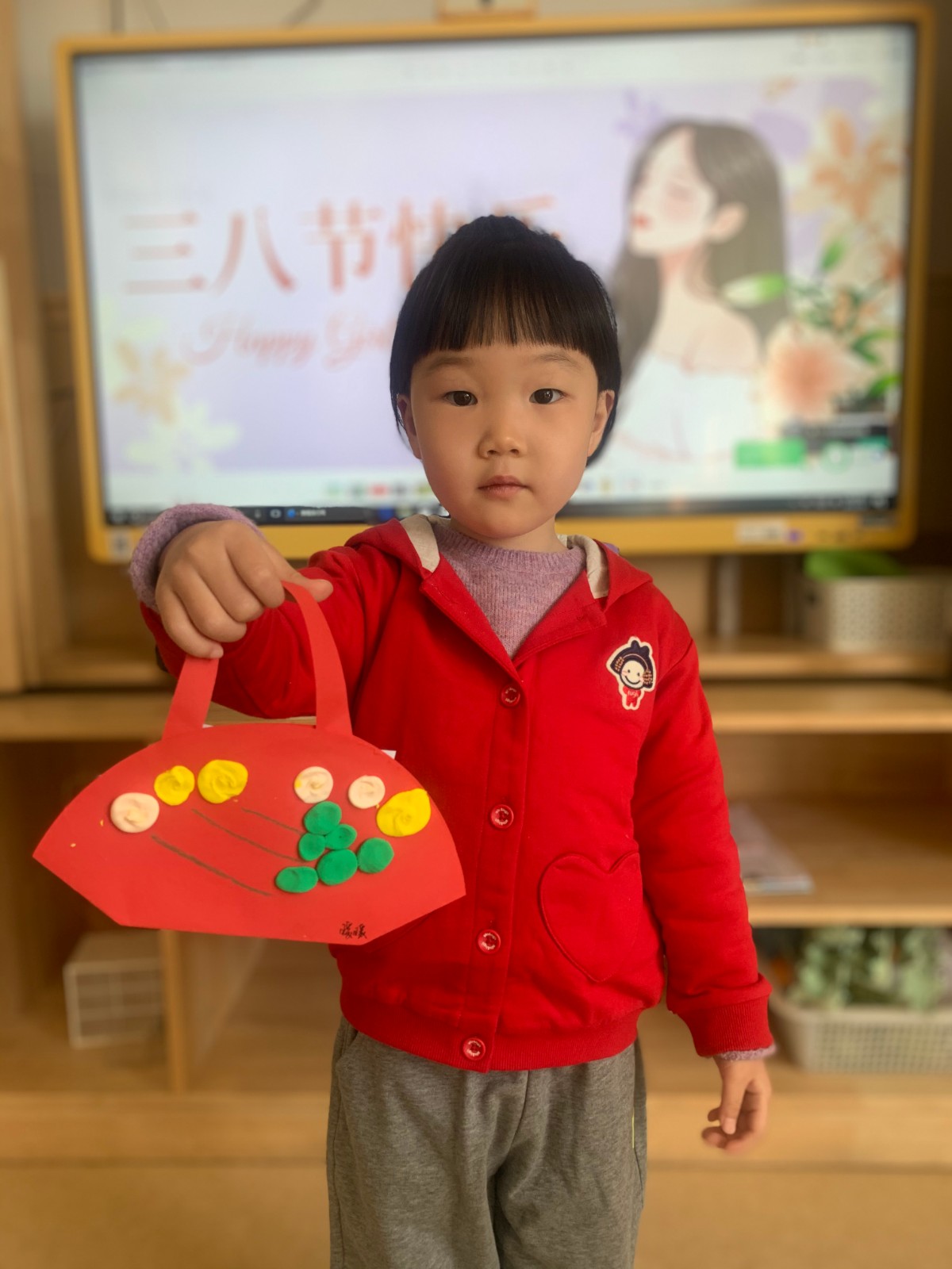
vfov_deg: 67.3
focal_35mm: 26
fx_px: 953
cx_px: 476
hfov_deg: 53.1
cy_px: 634
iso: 100
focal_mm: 4.25
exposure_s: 1/104
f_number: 1.8
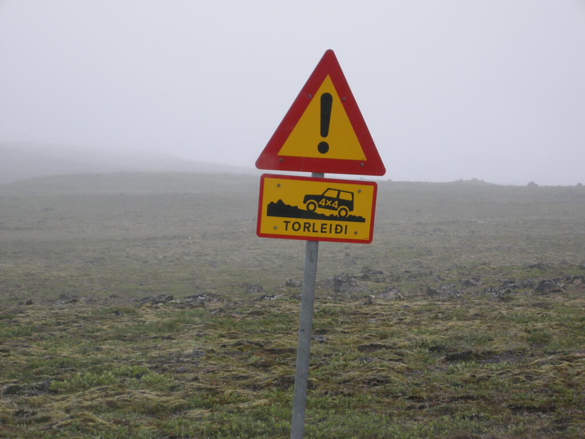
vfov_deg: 12.0
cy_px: 220
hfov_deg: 16.0
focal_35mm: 123
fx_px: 2079
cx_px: 292
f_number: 5.3
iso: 100
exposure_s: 1/148
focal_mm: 26.3
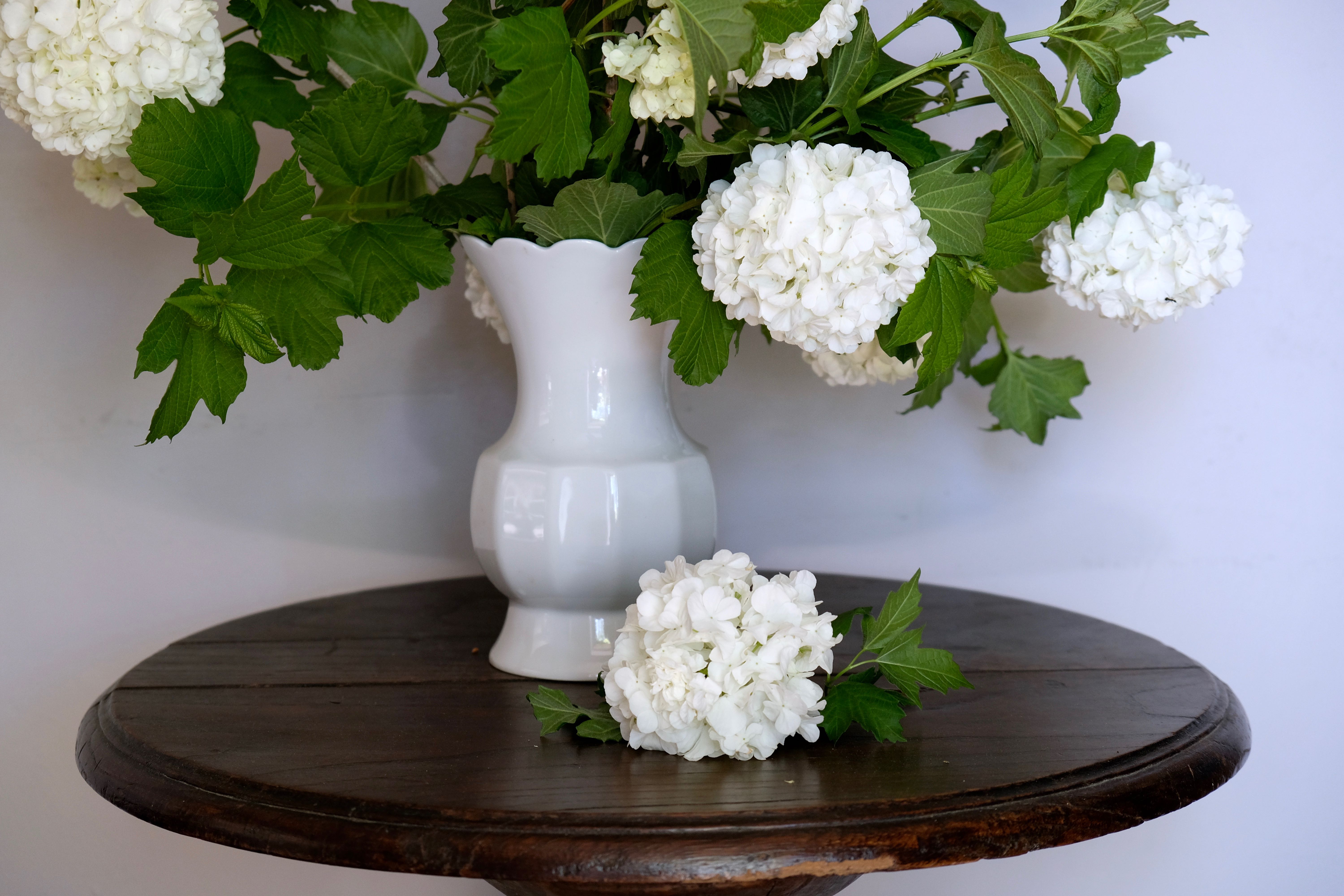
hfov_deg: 24.5
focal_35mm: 83
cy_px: 448
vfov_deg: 16.5
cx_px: 672
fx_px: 3098
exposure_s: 1/58
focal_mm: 55
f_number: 4
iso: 800
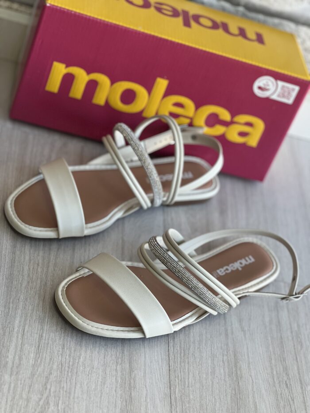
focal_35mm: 77
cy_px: 206
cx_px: 155
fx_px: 919
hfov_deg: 19.1
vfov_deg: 25.3
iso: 160
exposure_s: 1/120
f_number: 2.8
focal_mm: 9
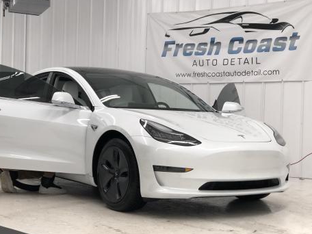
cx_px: 155
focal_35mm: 63
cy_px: 125
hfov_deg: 30.7
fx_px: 568
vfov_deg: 23.3
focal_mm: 6.6
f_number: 2.8
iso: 32
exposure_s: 1/30
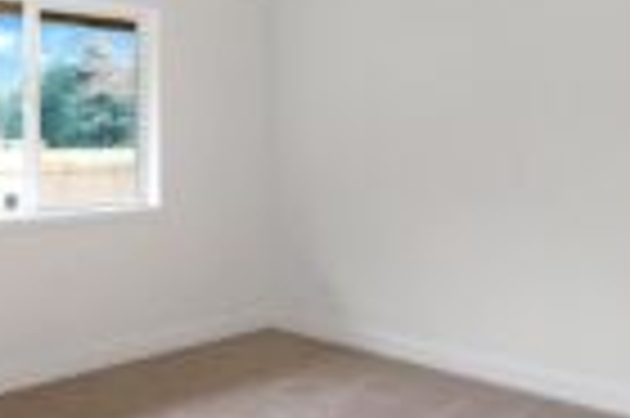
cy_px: 142
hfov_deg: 47.9
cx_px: 220
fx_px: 699
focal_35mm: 40
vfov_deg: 33.1
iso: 400
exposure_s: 1/80
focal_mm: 14
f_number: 13
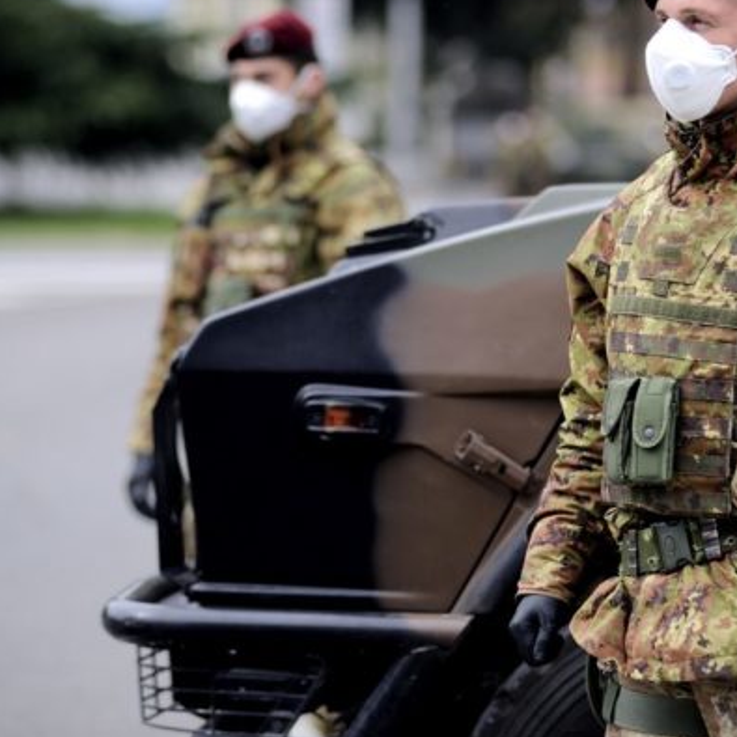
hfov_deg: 7.8
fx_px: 5372
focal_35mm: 223
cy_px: 298
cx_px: 468
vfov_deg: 7.8
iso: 200
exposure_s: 1/800
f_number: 2.8
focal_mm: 135
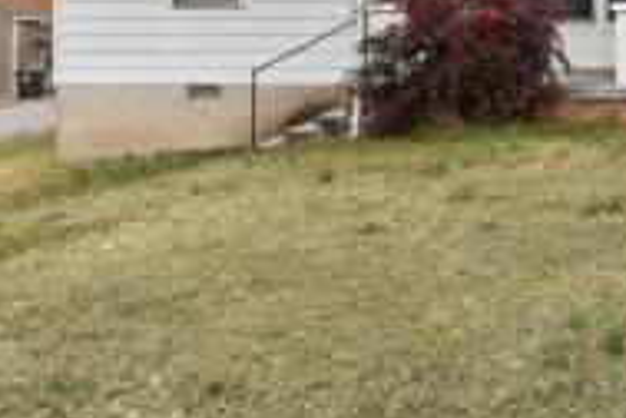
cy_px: -23
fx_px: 681
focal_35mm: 39
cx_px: 626
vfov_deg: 30.9
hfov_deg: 42.6
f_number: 7.1
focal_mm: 11
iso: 160
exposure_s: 1/100
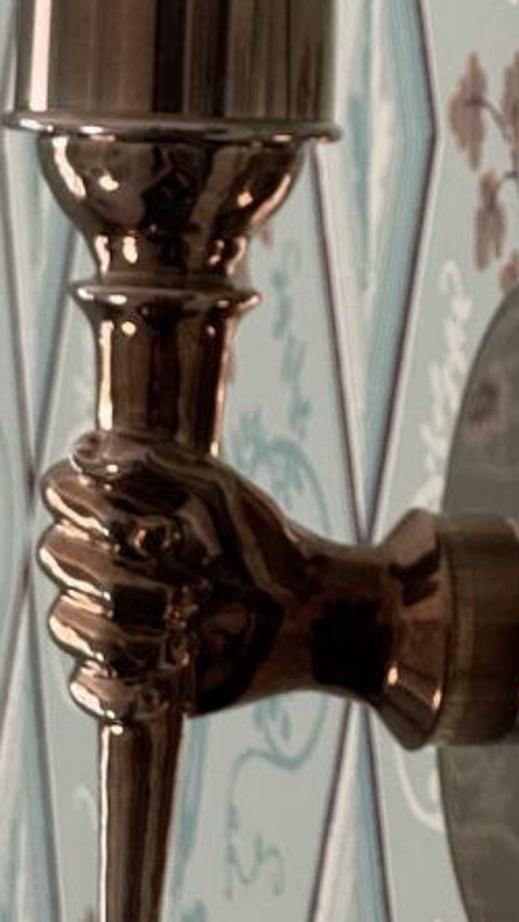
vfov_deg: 8.8
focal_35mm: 242
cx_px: 907
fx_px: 5916
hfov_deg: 5.0
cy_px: -154
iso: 200
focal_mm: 9
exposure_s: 1/99
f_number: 2.8
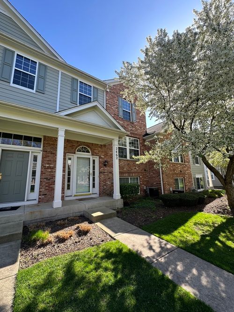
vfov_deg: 102.1
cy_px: 156
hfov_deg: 85.7
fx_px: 126
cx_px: 117
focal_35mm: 14
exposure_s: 1/285
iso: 40
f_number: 2.2
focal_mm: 2.22
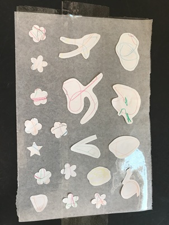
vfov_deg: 63.5
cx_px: 84
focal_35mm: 28
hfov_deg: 49.7
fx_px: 182
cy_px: 112
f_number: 1.8
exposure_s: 1/40
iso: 20
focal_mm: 3.99
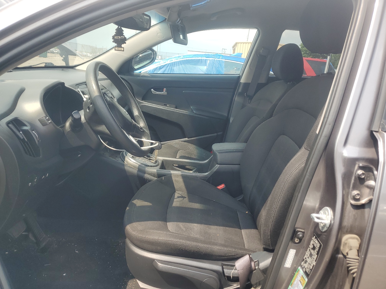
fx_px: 290
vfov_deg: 53.1
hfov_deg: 67.3
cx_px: 193
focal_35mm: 26
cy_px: 144
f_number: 1.5
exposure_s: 1/769
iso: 50
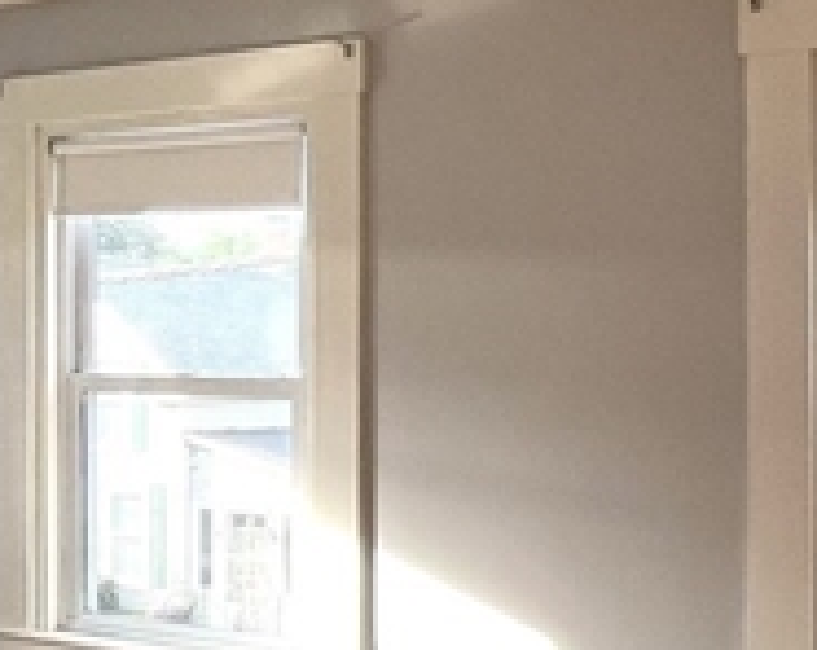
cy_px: 307
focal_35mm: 70
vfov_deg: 21.8
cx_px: -154
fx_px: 1689
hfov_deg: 24.7
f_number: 1.8
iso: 32
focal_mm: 1.57
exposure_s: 1/99
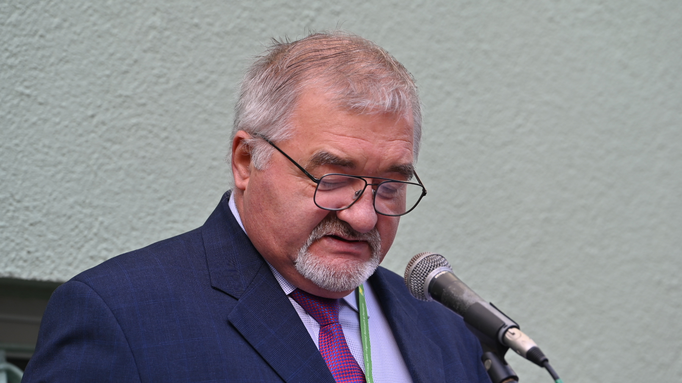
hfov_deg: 13.6
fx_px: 2857
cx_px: 340
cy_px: 192
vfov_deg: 7.7
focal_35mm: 158
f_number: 5.6
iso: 125
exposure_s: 1/200
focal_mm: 150
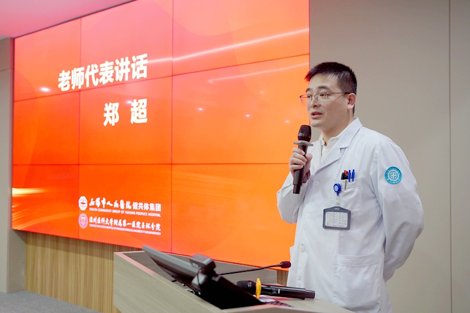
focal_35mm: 35
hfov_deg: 54.4
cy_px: 156
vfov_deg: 37.8
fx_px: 457
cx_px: 235
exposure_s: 1/160
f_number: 4
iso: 3200
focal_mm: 35
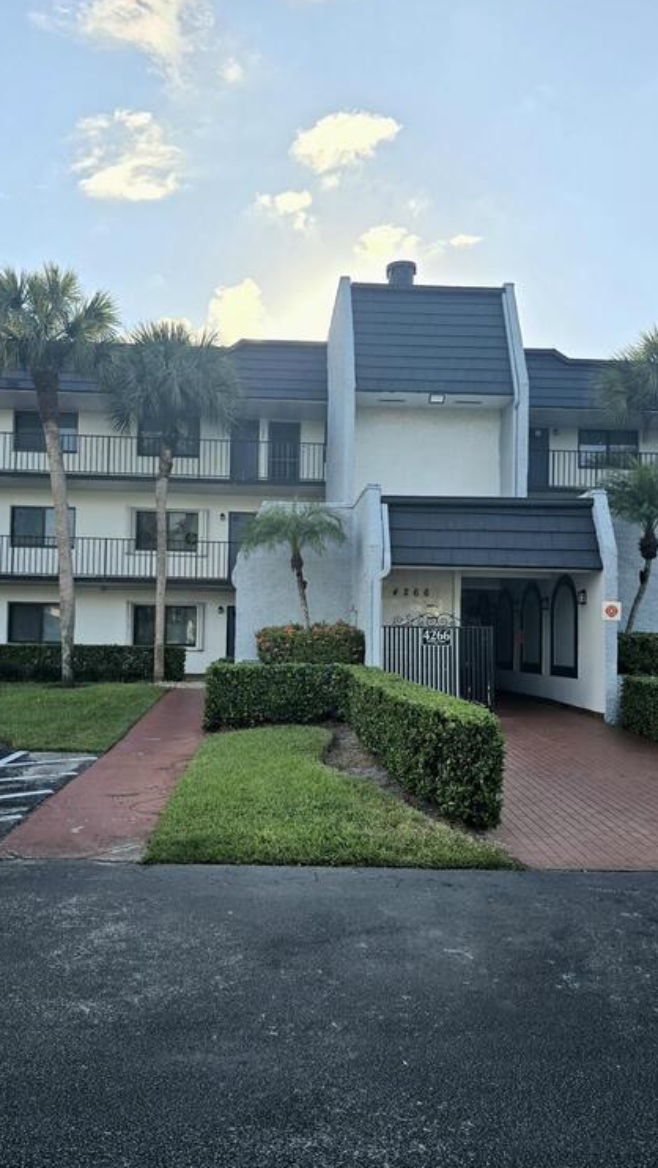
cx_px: 305
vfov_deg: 69.8
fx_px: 837
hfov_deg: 42.9
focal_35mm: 27
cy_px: 582
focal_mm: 6.3
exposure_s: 1/1111
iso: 12
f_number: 1.7
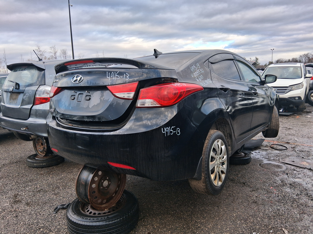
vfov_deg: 53.1
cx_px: 156
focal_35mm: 26
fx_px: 235
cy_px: 117
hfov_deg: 67.3
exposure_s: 1/100
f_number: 1.8
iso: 25
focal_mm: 3.98
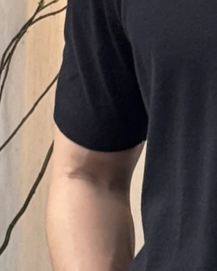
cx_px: 325
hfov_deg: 8.7
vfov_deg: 11.0
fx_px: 1389
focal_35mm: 173
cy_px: 279
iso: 80
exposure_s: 1/121
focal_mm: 6.76
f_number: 1.78
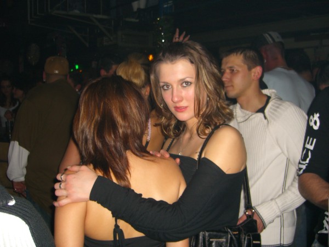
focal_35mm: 38
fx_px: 361
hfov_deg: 49.0
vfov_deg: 37.7
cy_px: 124
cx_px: 164
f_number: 2.8
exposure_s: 1/60
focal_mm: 7.9
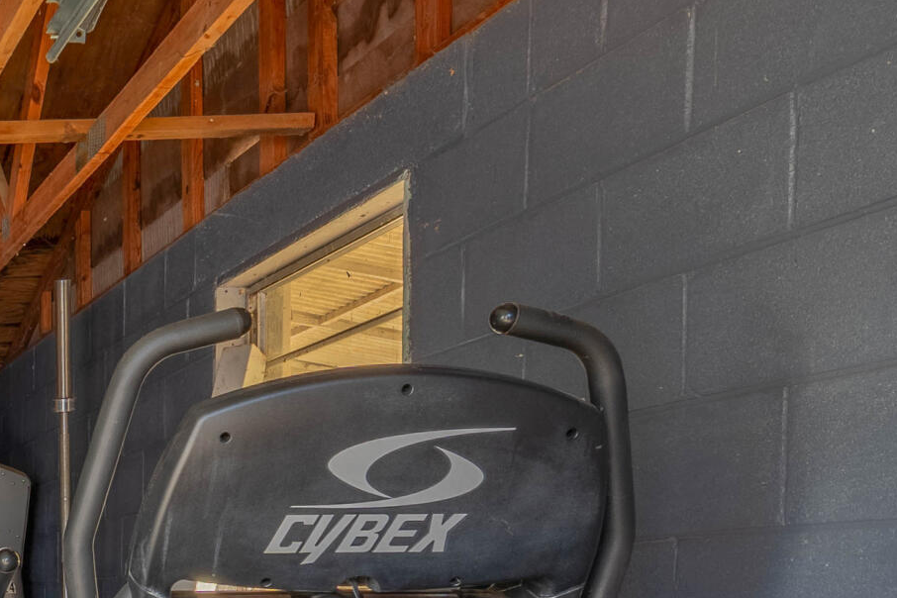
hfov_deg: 27.3
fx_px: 1320
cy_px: 647
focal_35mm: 53
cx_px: -418
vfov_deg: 24.0
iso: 100
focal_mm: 16
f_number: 11
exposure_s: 1/8
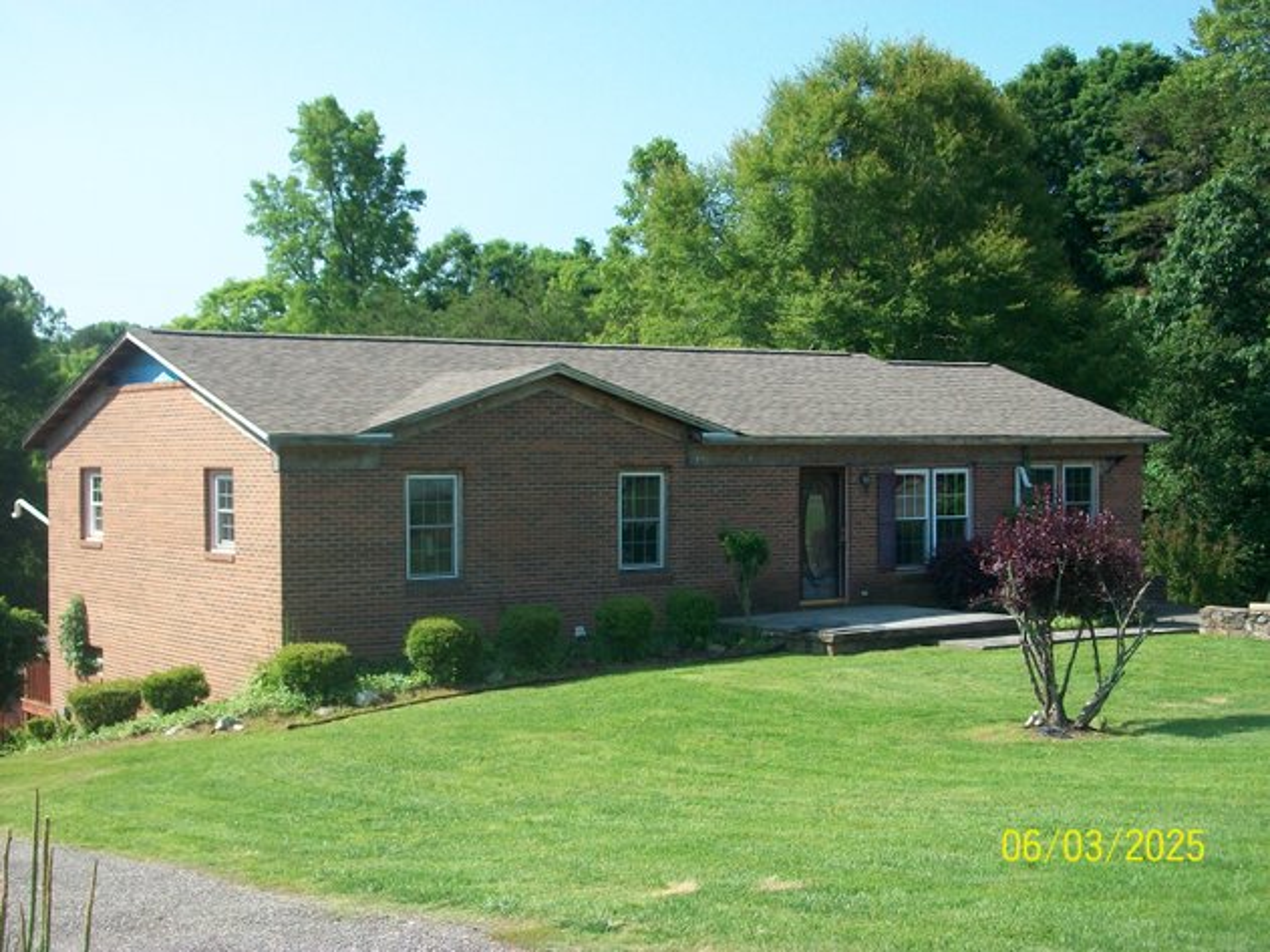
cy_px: 476
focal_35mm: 53
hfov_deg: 36.2
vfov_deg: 27.5
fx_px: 1944
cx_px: 635
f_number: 3.6
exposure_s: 1/500
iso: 80
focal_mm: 8.8
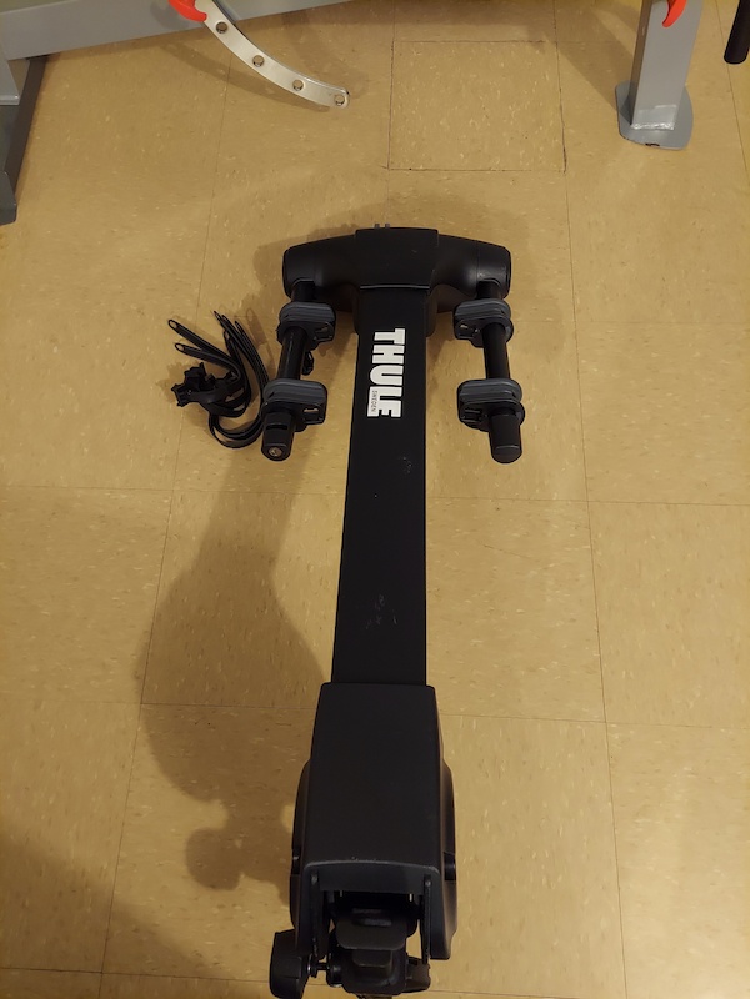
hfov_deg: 56.8
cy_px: 500
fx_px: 693
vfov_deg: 71.6
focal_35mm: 24
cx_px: 375
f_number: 1.8
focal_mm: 5.23
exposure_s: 1/24
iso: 500
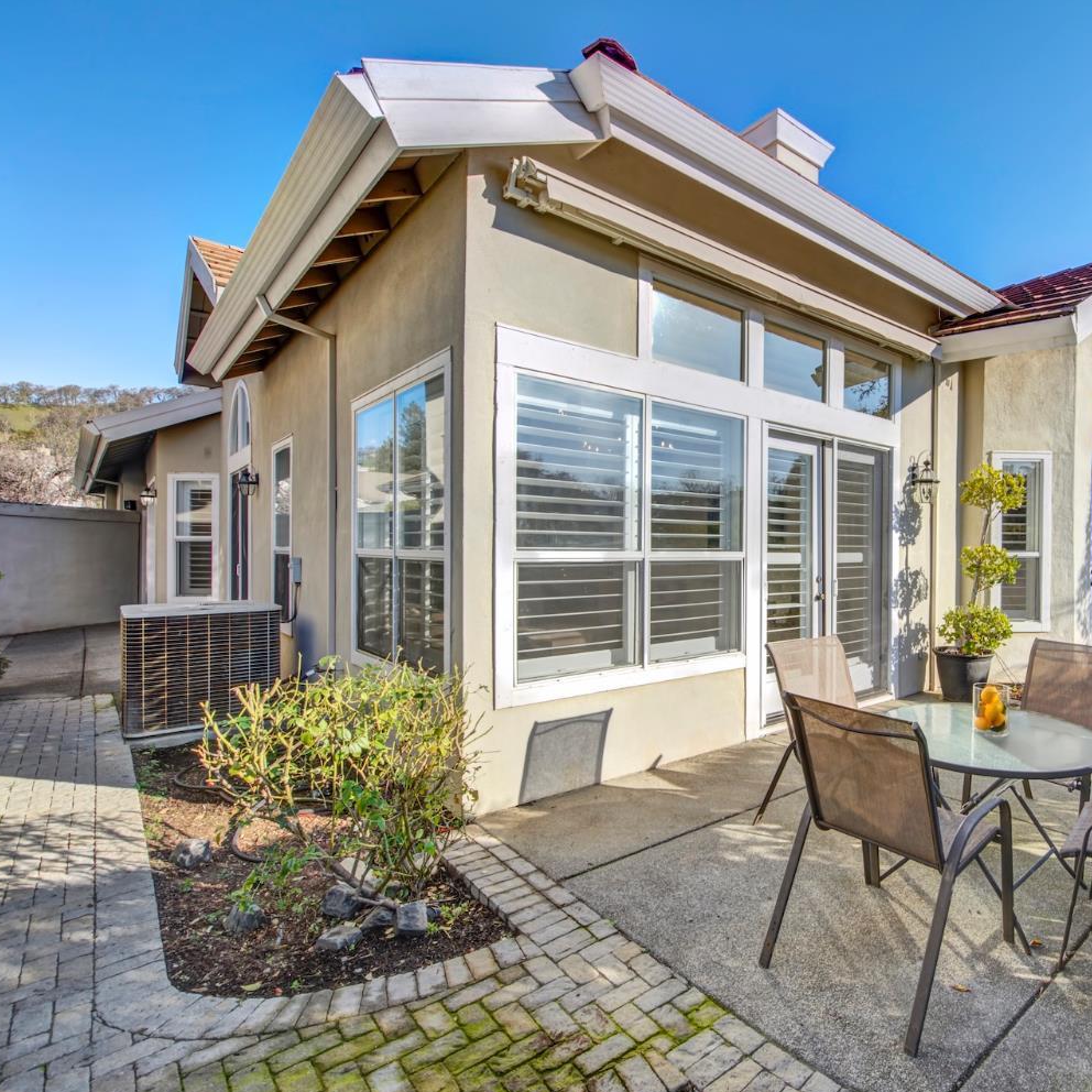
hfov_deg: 77.0
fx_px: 642
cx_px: 764
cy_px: 549
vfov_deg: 80.7
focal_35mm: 18
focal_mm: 14
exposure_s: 1/60
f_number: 14
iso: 100
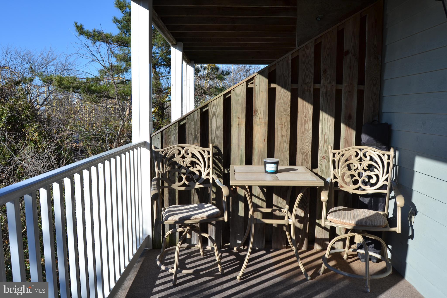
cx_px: 224
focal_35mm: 27
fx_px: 335
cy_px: 149
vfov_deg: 47.9
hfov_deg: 67.4
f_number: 8
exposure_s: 1/250
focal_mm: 18
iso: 100
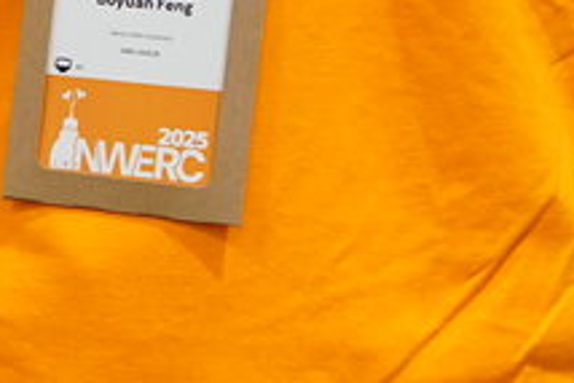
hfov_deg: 5.2
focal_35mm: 378
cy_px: -271
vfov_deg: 3.6
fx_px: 6031
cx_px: -968
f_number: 2.8
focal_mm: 50
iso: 640
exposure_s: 1/50
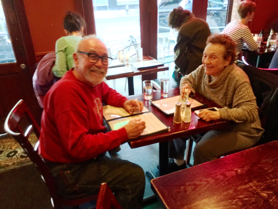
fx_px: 233
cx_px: 139
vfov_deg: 48.2
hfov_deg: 61.7
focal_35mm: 29
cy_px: 104
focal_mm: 4.15
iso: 500
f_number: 2.2
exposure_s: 1/15
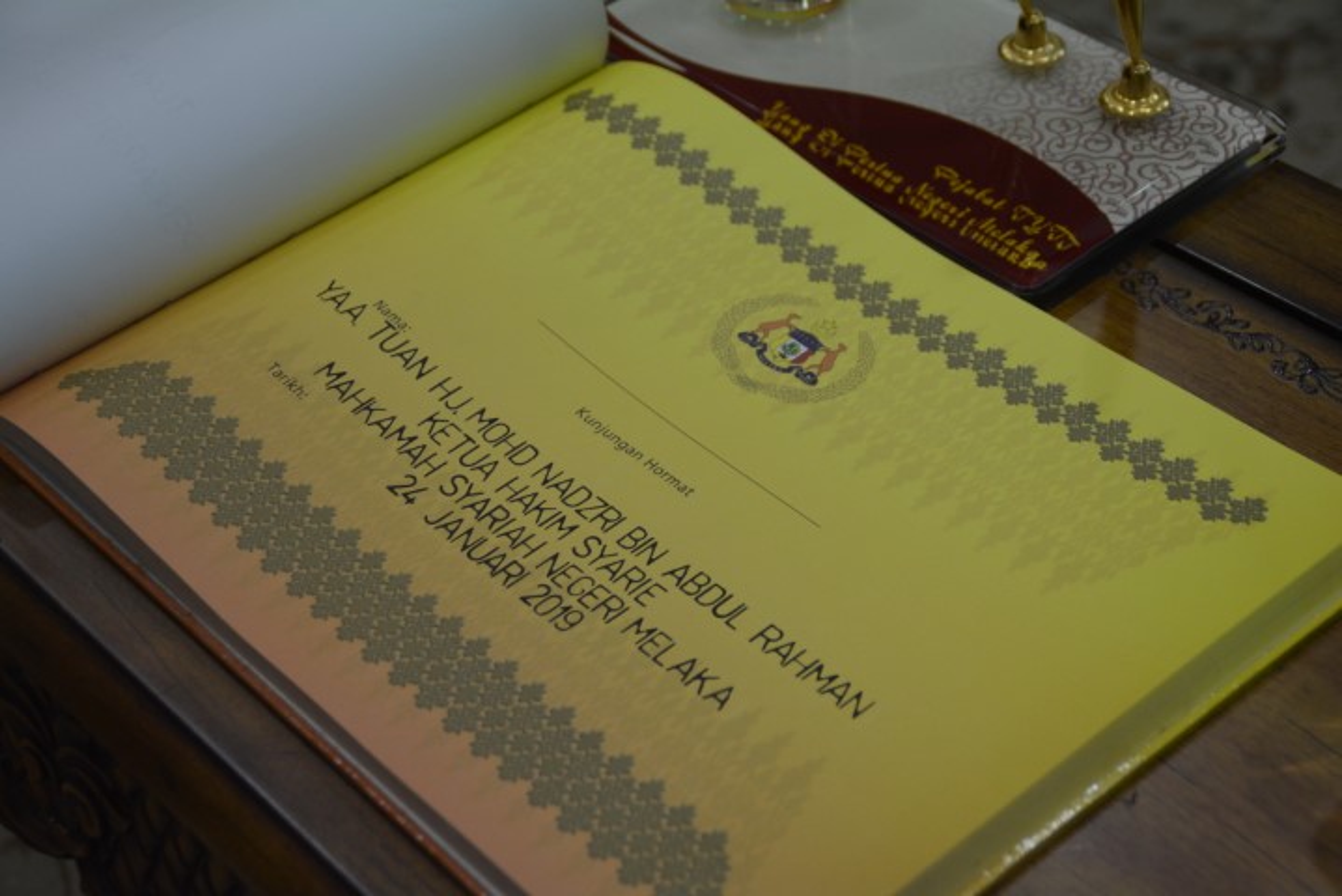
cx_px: 671
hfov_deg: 28.1
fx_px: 2685
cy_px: 448
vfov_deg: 18.9
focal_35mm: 72
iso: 800
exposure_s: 1/50
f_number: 4.8
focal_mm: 48
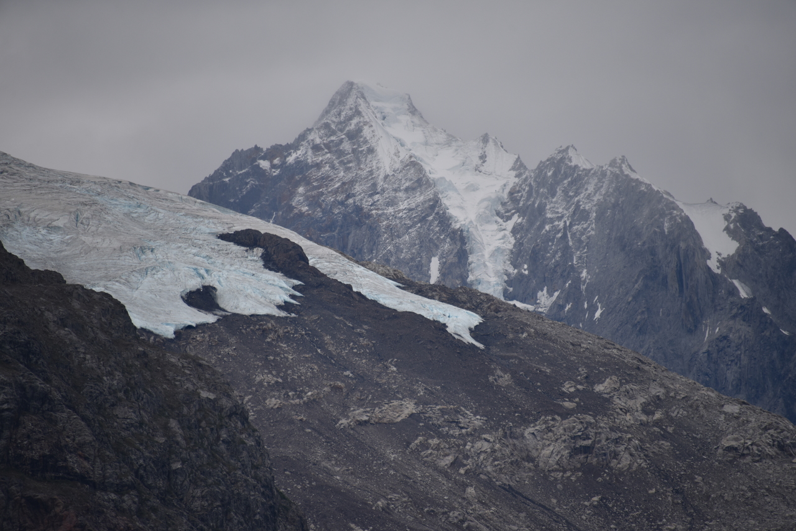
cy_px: 266
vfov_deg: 4.6
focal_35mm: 300
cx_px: 398
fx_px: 6634
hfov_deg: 6.9
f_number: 5.6
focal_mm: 300
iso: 200
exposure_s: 1/640
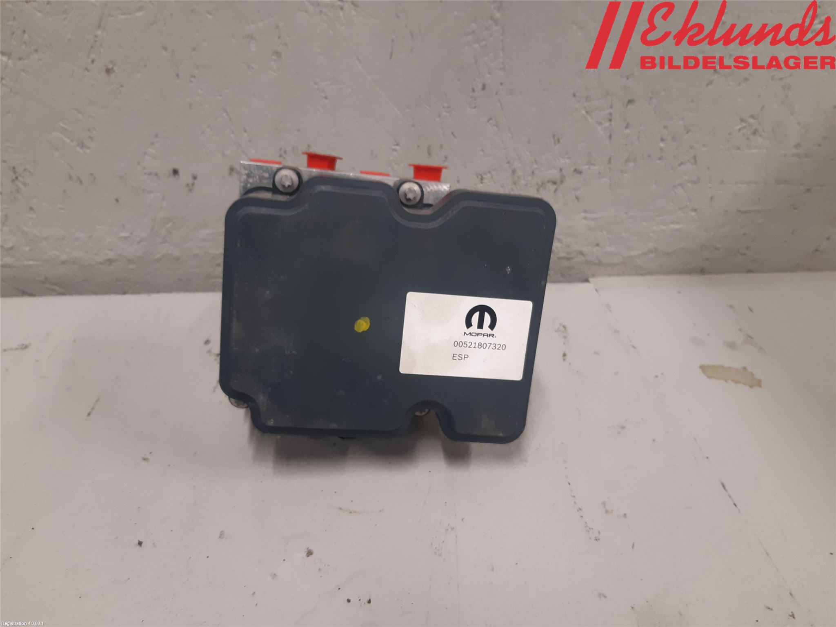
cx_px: 418
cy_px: 314
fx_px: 628
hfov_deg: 67.3
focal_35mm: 26
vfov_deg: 53.1
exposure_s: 1/50
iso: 160
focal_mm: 3.93
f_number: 1.7
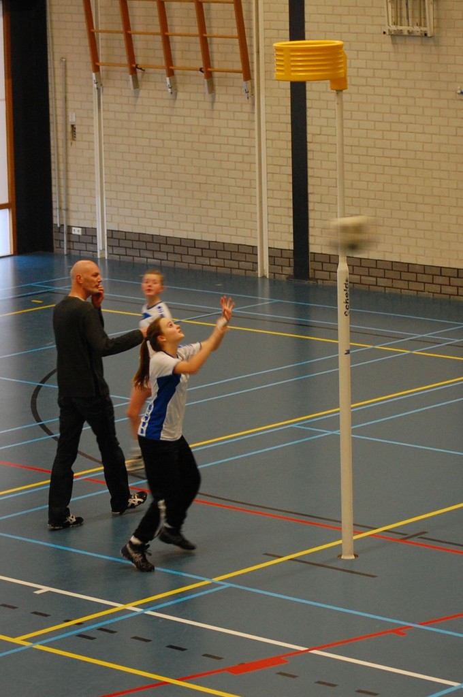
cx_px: 232
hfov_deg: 16.5
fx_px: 1596
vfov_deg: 24.6
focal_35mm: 82
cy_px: 348
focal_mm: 55
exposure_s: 1/60
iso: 800
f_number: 4
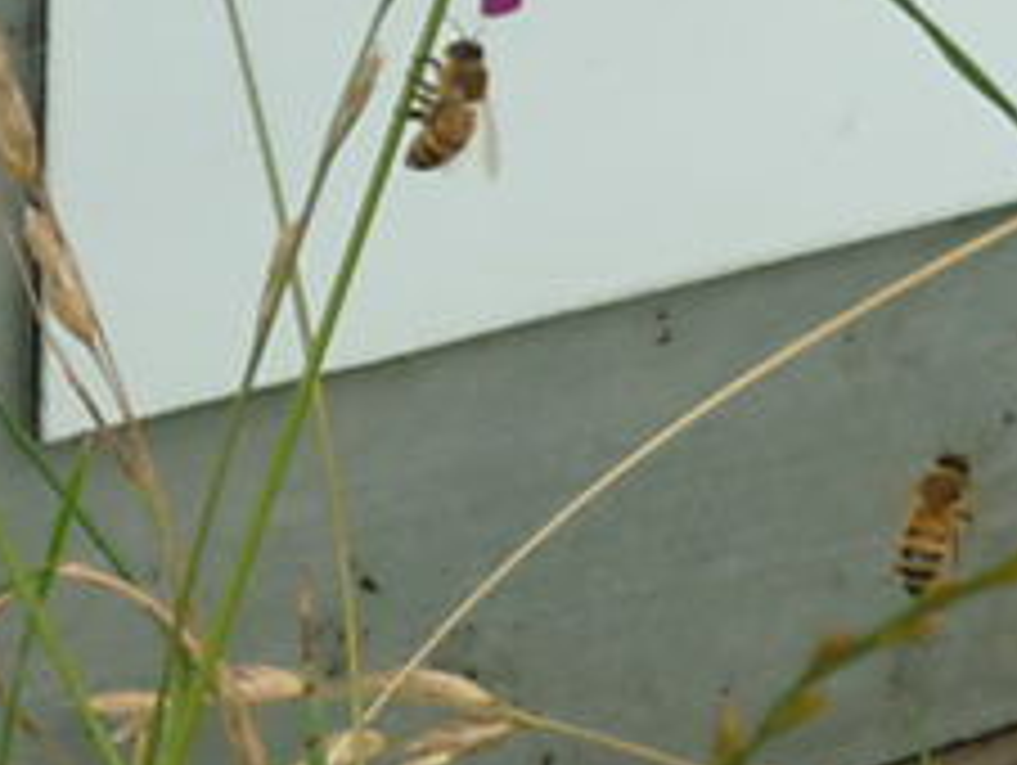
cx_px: 1341
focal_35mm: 410
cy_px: -32
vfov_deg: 3.6
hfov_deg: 4.8
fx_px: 12058
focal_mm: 19.1
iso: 80
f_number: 5.3
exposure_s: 1/200
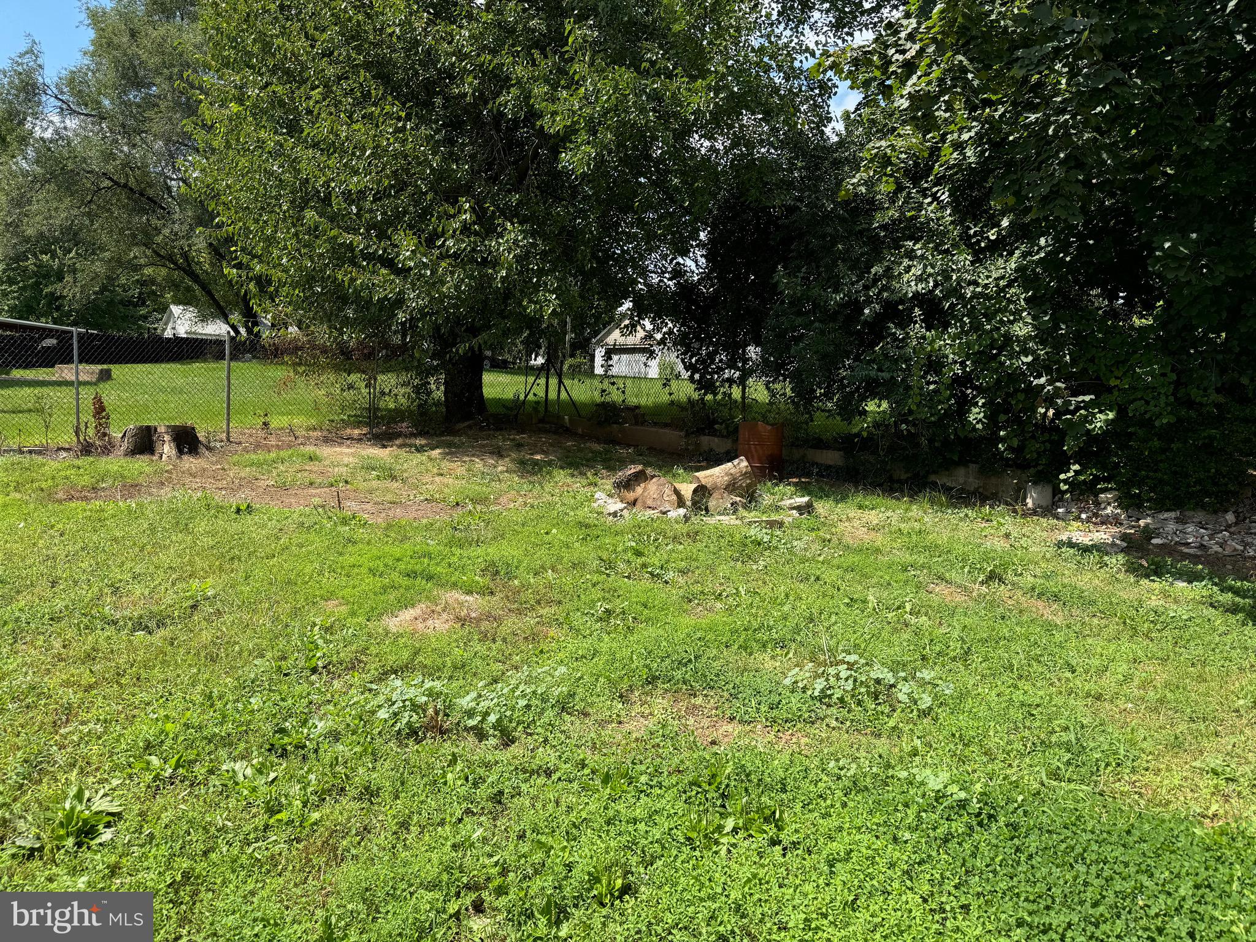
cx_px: 628
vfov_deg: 56.8
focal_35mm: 24
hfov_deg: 71.6
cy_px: 471
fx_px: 871
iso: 80
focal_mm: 6.76
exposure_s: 1/2252
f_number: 1.78
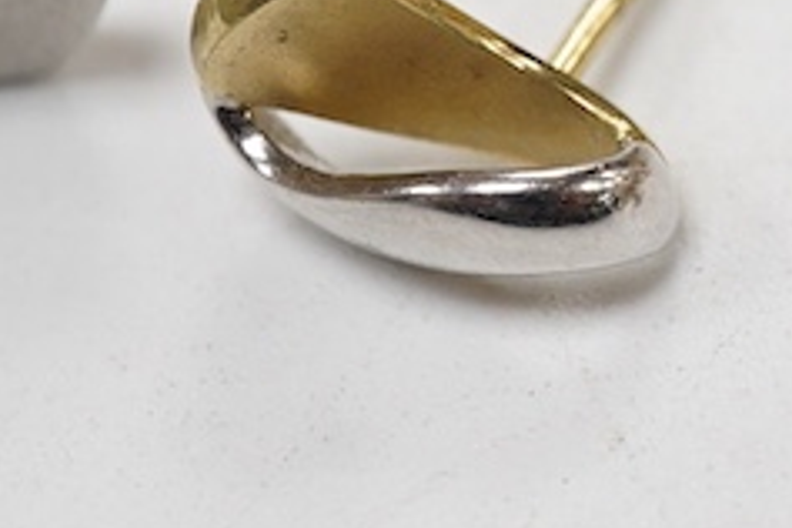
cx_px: 962
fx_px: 3762
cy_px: 53
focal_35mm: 171
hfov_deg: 11.8
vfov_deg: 8.0
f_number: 11
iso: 1250
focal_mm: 30
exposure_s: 1/125
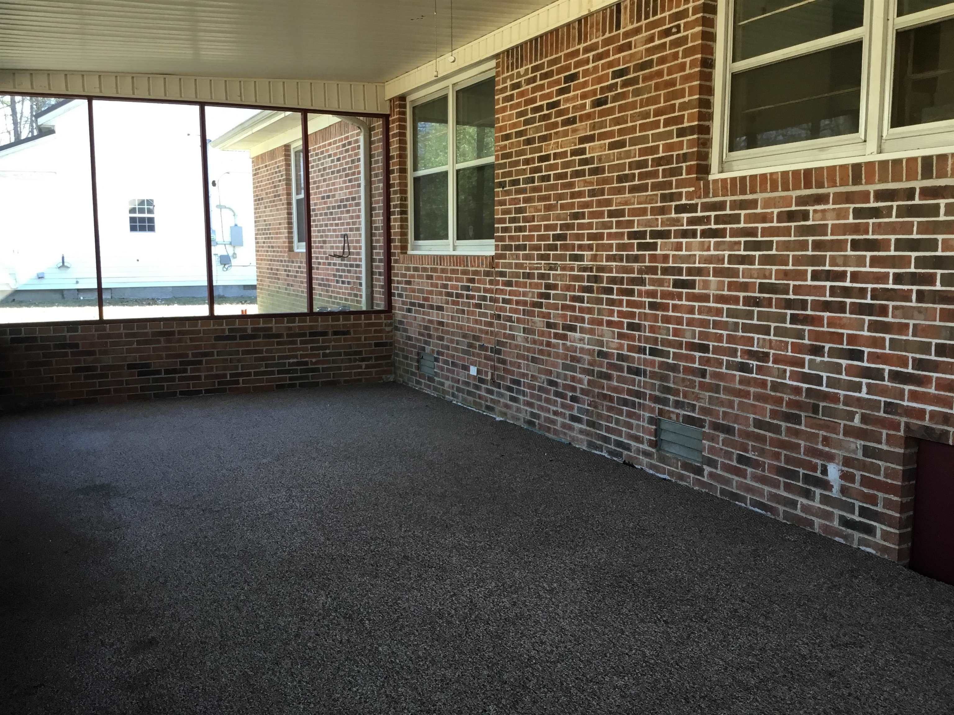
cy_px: 358
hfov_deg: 58.4
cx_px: 477
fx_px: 854
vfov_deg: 45.4
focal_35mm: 31
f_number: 2.4
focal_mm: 3.3
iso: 25
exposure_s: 1/40
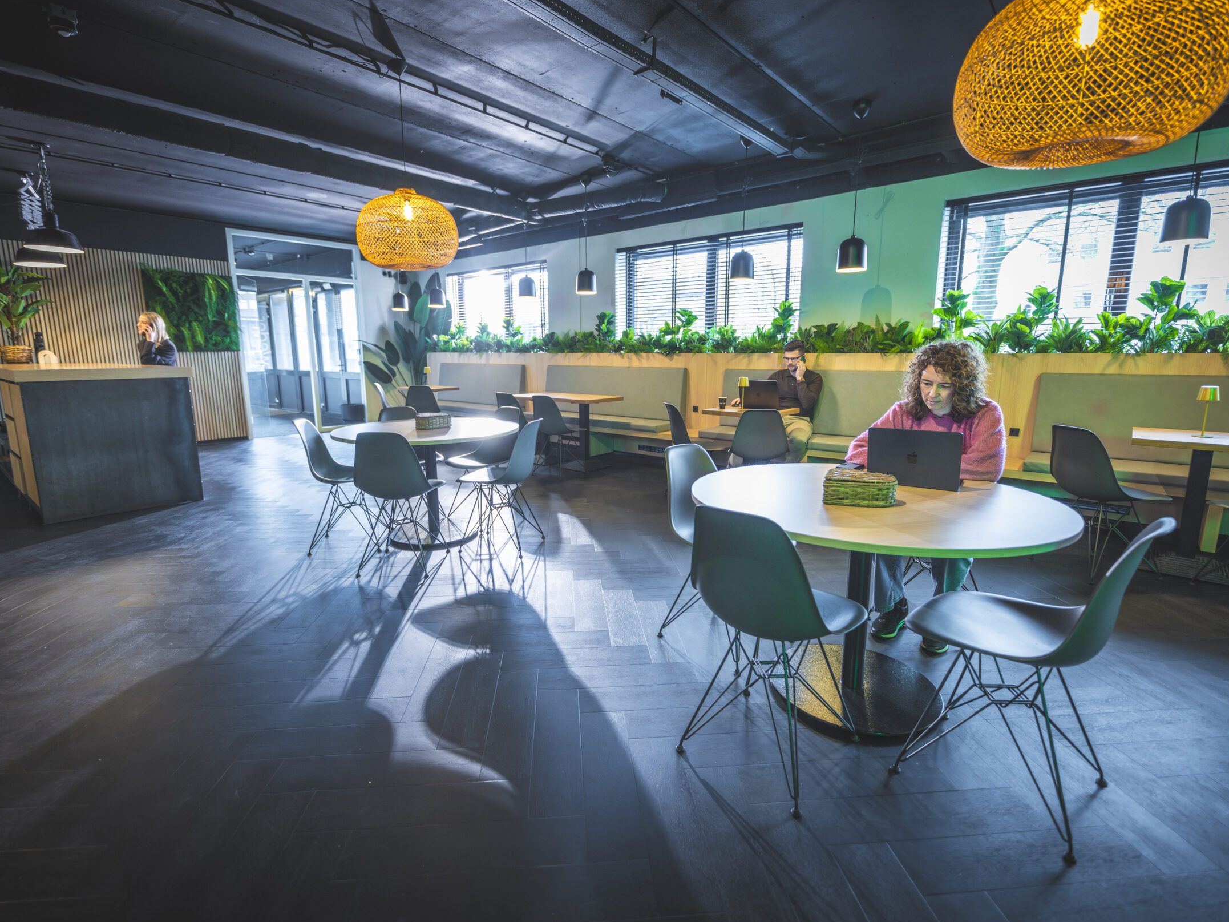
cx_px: 607
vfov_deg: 78.1
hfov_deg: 94.5
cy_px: 457
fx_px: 568
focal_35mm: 16
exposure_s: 1/100
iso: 1000
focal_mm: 14
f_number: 2
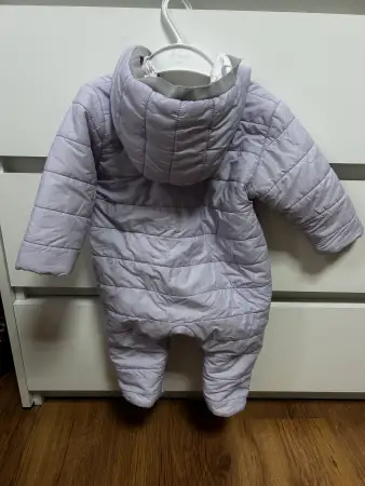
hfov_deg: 53.1
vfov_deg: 67.3
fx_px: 365
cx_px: 182
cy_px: 243
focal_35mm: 26
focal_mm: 5.7
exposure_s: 1/50
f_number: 1.5
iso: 100
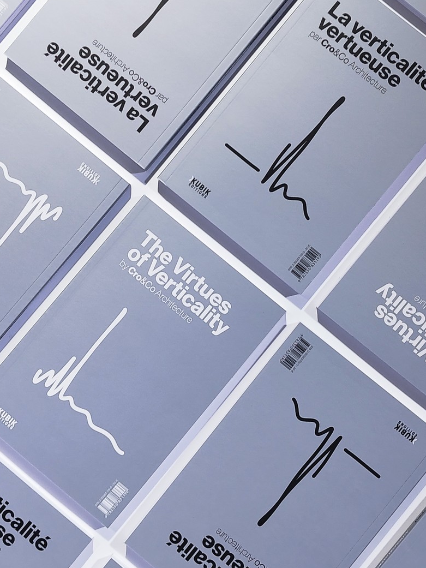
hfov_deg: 44.2
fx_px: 525
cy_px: 221
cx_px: 212
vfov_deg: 56.3
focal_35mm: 32
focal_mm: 5.95
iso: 50
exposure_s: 1/167
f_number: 1.89
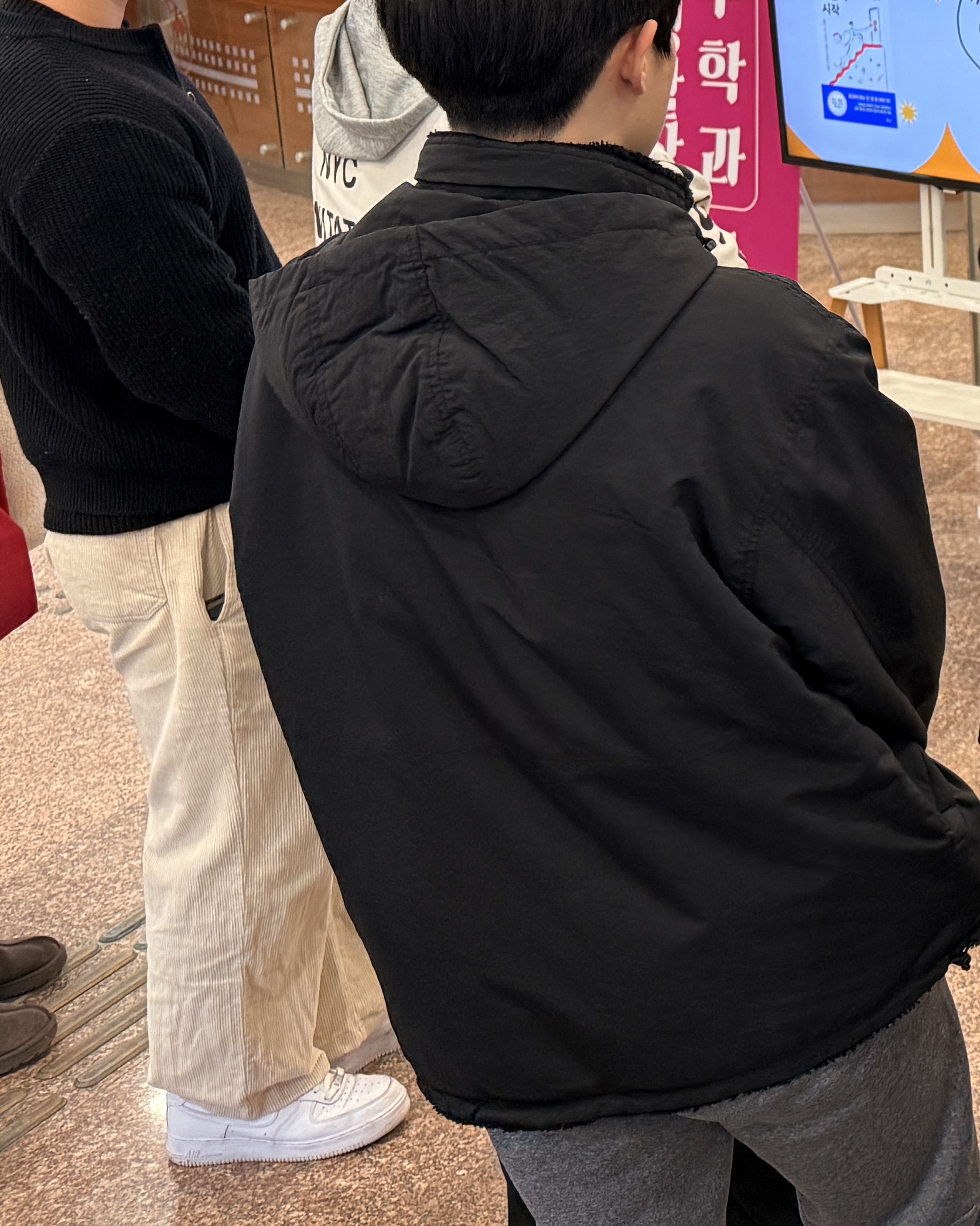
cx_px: 1439
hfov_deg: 20.6
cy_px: -10
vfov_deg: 27.8
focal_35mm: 64
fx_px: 2320
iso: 200
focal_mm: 6.76
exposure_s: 1/120
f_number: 1.78
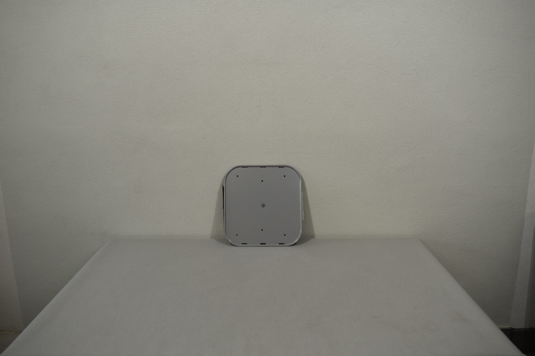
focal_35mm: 30
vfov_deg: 43.6
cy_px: 178
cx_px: 268
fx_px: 446
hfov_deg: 61.9
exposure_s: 1/125
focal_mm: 20
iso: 220
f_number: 5.6
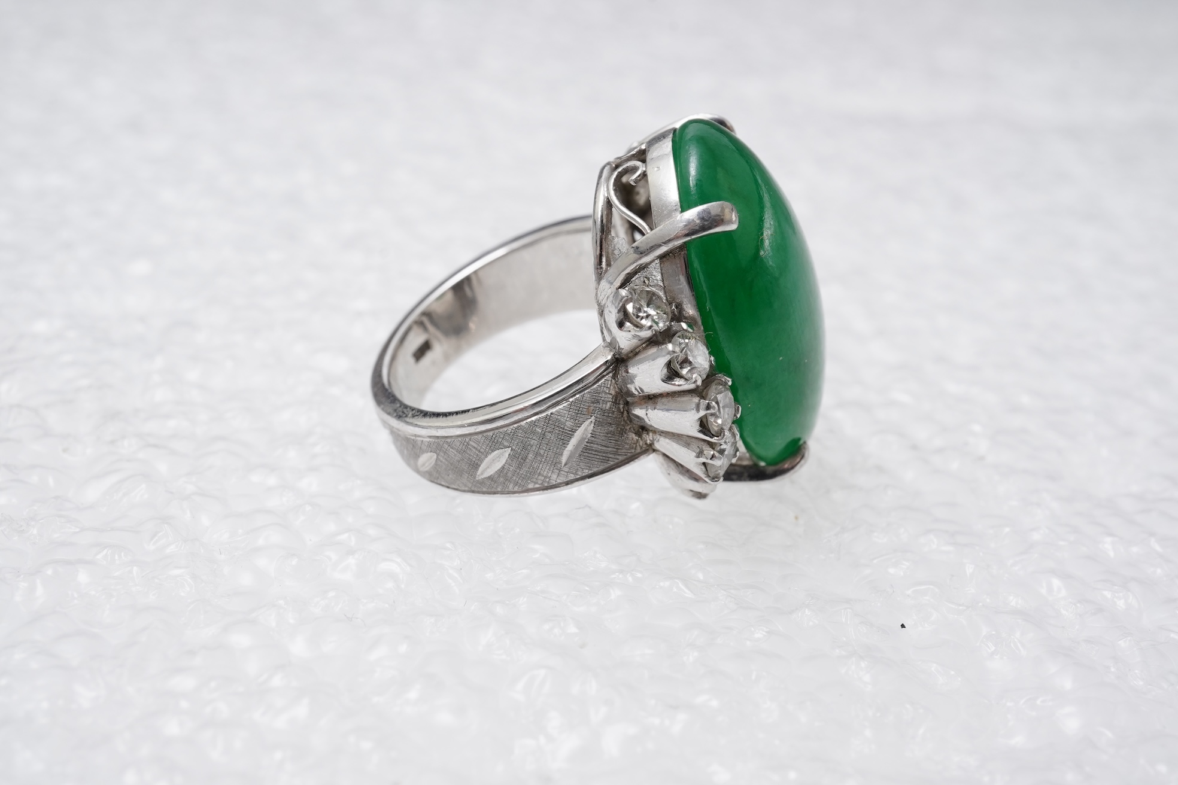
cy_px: 392
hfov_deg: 43.6
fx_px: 1472
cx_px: 589
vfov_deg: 29.9
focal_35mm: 45
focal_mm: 30
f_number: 22
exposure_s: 1/125
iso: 500
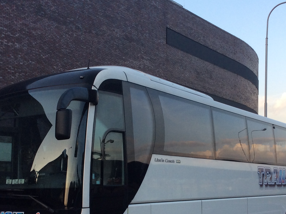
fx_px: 471
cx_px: 144
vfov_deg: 25.4
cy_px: 159
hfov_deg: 33.8
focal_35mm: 57
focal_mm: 3.3
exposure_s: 1/196
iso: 32
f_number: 2.4
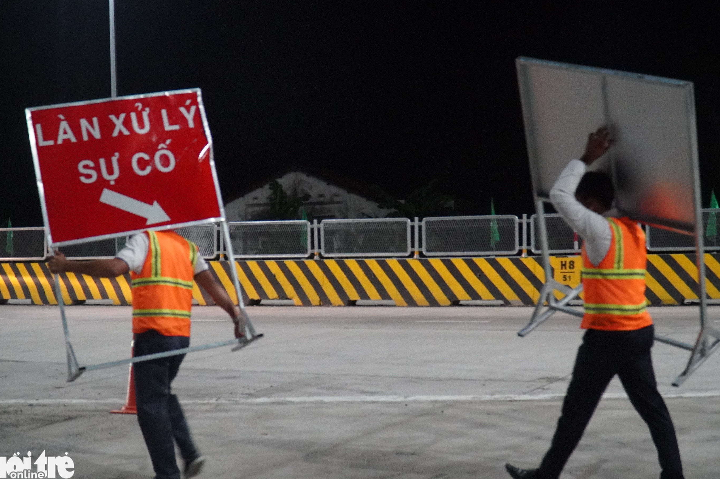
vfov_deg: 26.2
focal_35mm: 52
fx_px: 1030
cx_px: 355
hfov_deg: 38.5
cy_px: 232
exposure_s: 1/60
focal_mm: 31
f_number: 4
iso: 6400
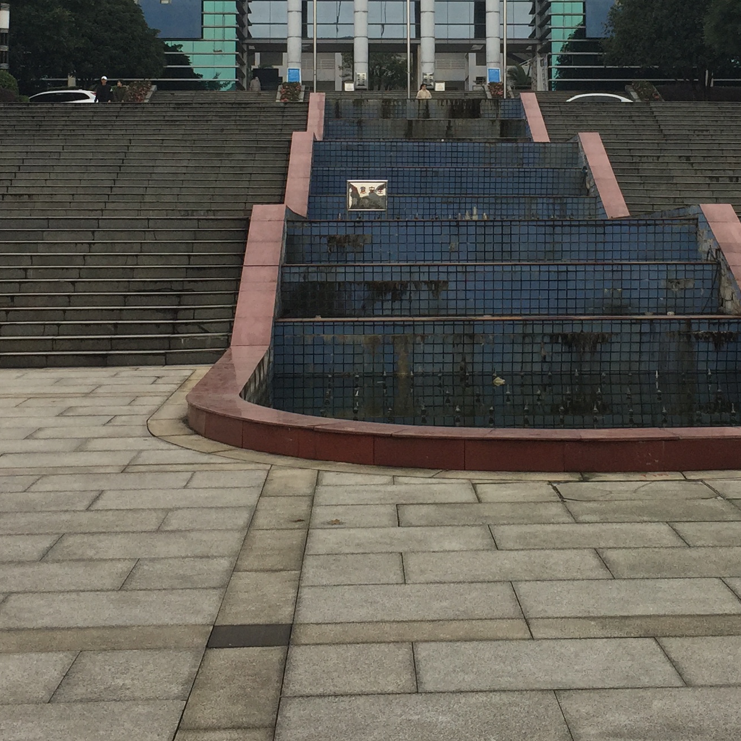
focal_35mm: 64
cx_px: 439
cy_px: 104
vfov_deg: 26.2
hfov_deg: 26.8
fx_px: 1550
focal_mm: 4.15
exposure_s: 1/694
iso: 32
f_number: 2.2
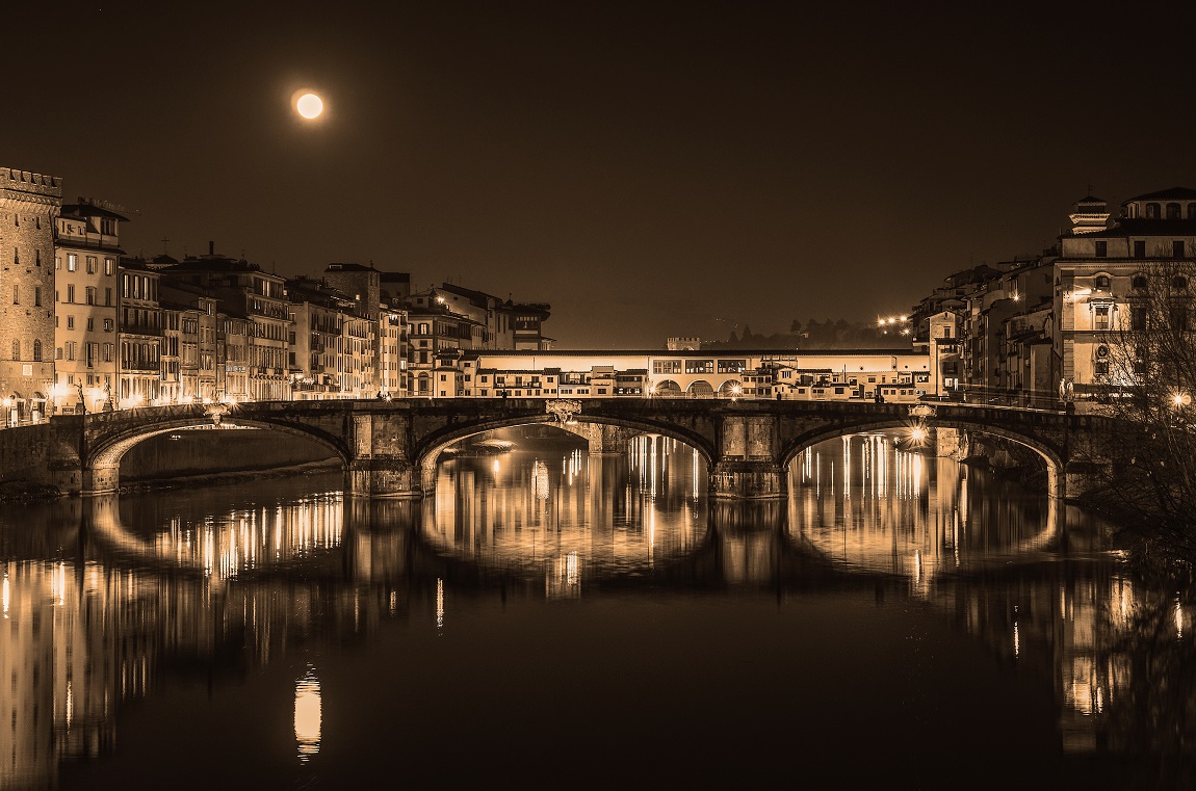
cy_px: 396
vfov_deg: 18.1
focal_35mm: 75
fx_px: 2486
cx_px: 598
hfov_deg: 27.1
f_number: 5.6
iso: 100
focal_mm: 50
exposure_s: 5
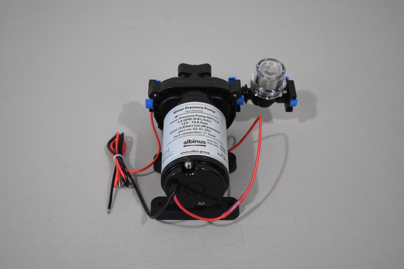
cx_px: 202
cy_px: 134
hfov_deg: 37.8
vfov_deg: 25.8
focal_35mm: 52
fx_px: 589
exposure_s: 1/250
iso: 800
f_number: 4.5
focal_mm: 35
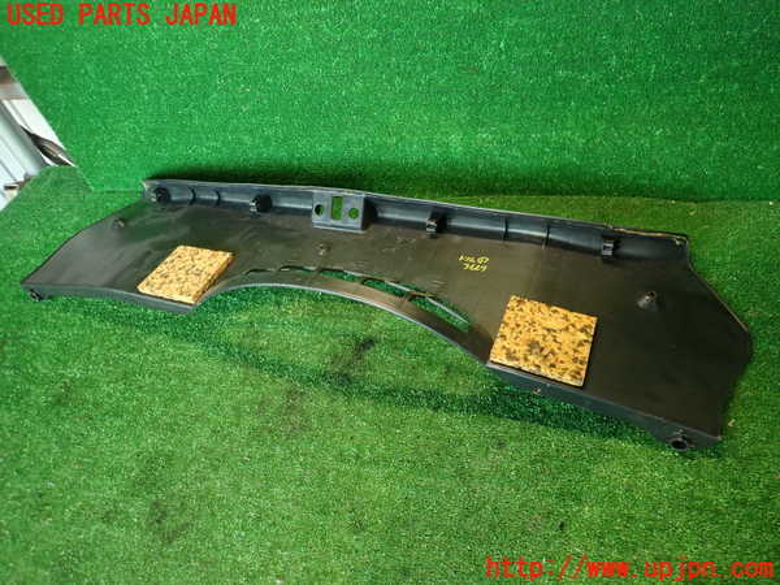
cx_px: 390
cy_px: 292
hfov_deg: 69.4
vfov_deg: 54.9
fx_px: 563
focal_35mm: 25
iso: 200
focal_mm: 4.5
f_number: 2
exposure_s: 1/30
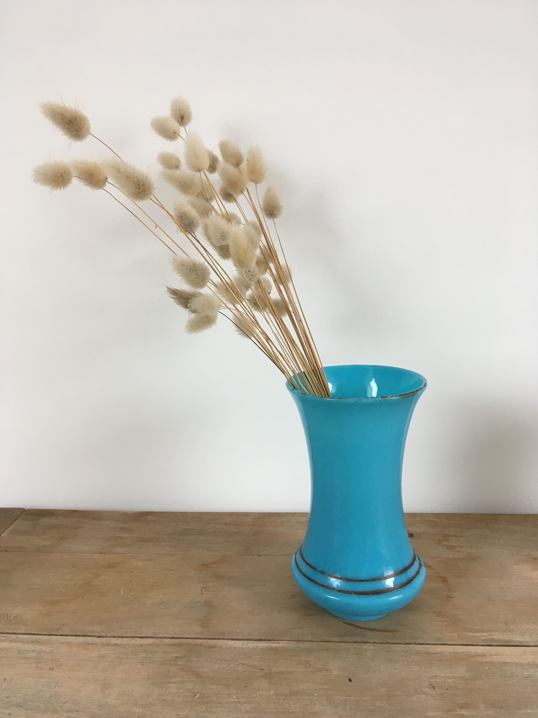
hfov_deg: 48.2
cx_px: 269
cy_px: 359
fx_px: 601
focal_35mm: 29
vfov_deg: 61.7
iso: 25
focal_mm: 4.15
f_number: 2.2
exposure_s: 1/33
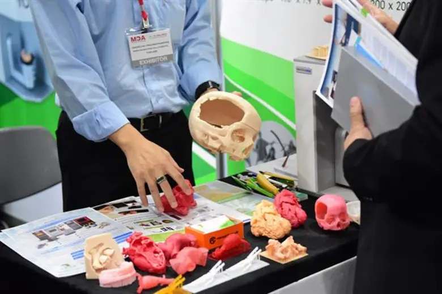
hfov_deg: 28.1
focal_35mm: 72
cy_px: 147
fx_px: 883
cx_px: 221
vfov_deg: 18.9
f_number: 2.8
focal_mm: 48
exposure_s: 1/160
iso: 2500
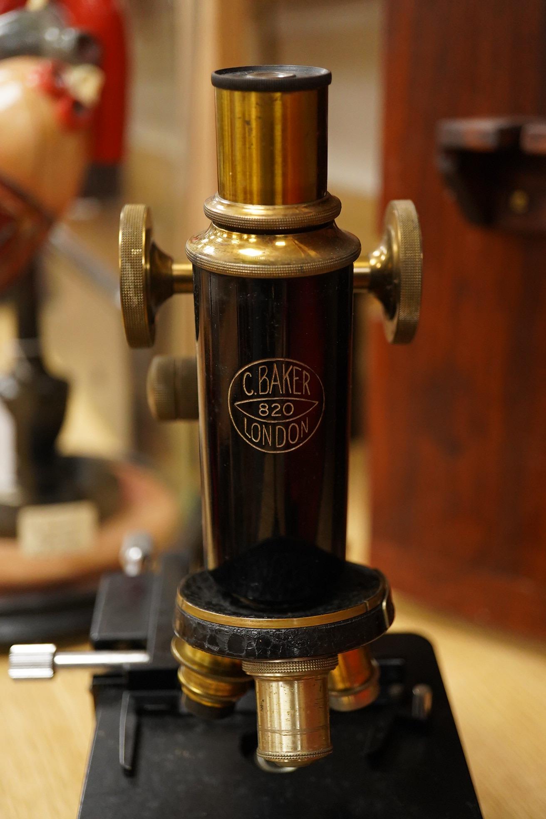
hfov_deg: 29.9
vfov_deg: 43.6
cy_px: 410
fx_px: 1024
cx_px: 273
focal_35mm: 45
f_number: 3.5
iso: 2500
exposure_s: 1/200
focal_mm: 30
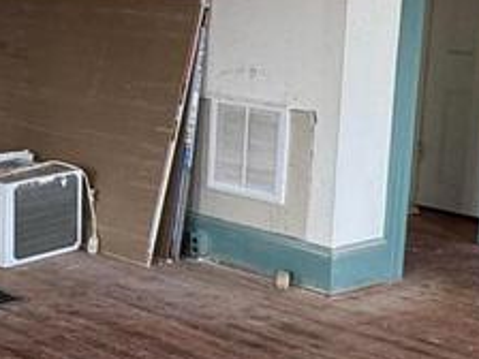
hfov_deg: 20.0
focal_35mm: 90
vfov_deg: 16.4
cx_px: -143
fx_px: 1245
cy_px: 175
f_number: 2.2
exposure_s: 1/99
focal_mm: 2.22
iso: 160
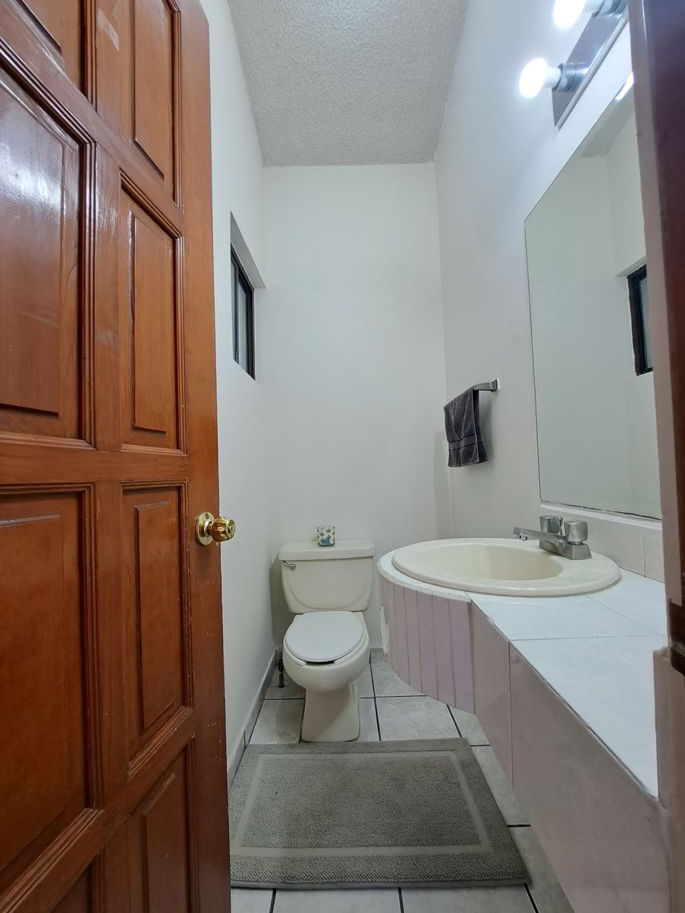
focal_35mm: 13
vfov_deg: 106.2
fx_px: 343
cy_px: 456
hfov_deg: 89.9
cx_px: 342
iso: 50
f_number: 2.2
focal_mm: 1.74
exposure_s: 1/50
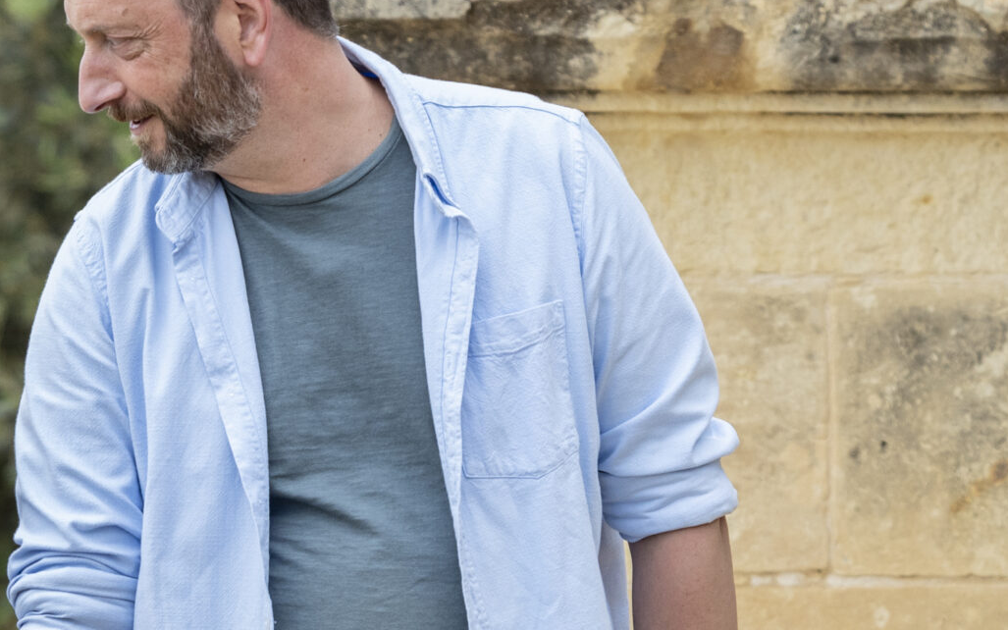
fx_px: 24423
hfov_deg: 2.4
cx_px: 46
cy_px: 494
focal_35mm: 889
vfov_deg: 1.5
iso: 1000
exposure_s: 1/1000
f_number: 6.3
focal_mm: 350
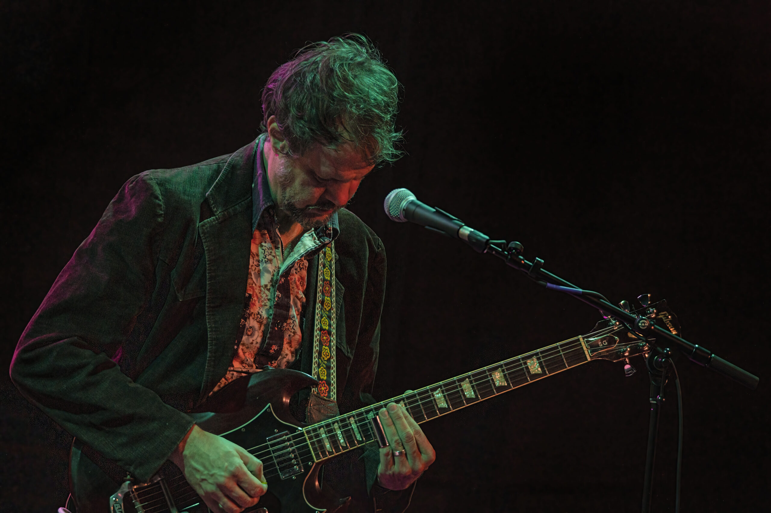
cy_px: 256
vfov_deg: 3.3
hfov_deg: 4.9
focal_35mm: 420
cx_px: 386
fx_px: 8988
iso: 2500
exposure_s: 1/80
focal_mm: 420
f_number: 6
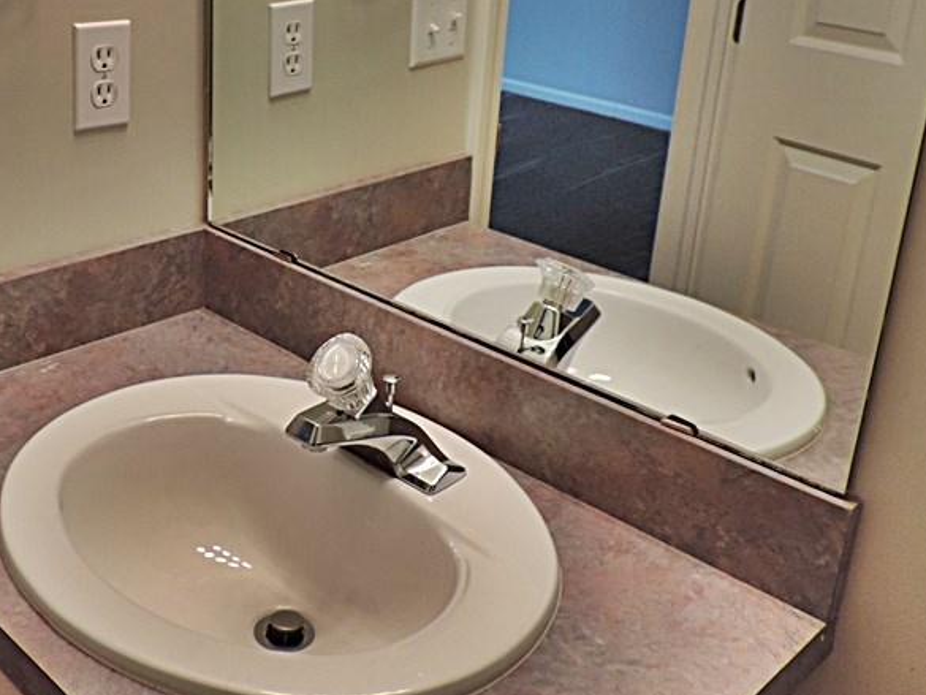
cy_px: 225
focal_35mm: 42
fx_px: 1124
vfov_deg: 34.0
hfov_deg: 44.2
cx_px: 317
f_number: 3
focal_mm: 4.3
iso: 200
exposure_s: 1/30
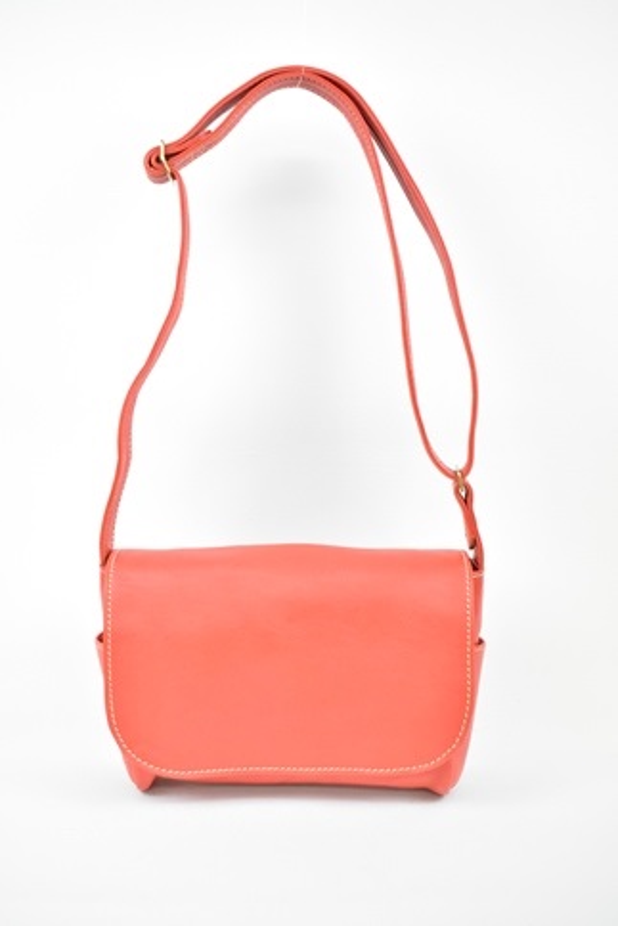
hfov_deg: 29.0
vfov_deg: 42.3
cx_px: 309
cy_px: 463
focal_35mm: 46
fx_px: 1196
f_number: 5
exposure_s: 1/320
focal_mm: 31
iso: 3200
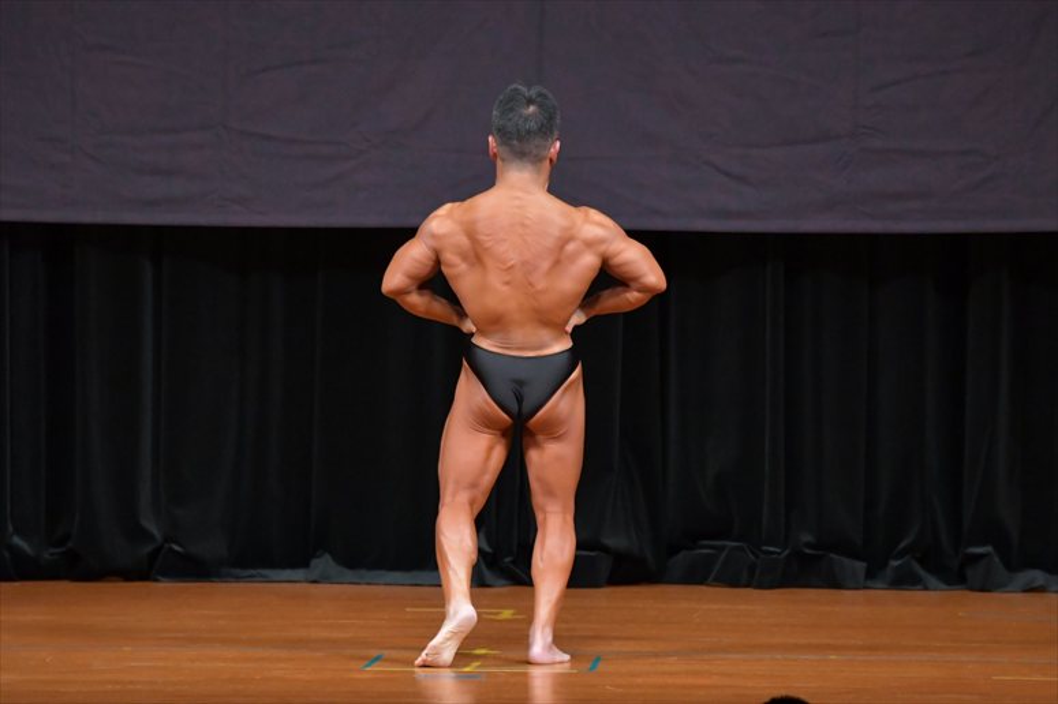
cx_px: 529
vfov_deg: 4.8
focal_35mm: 285
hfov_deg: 7.2
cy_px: 352
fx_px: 8372
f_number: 5.6
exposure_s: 1/400
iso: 5000
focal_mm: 190
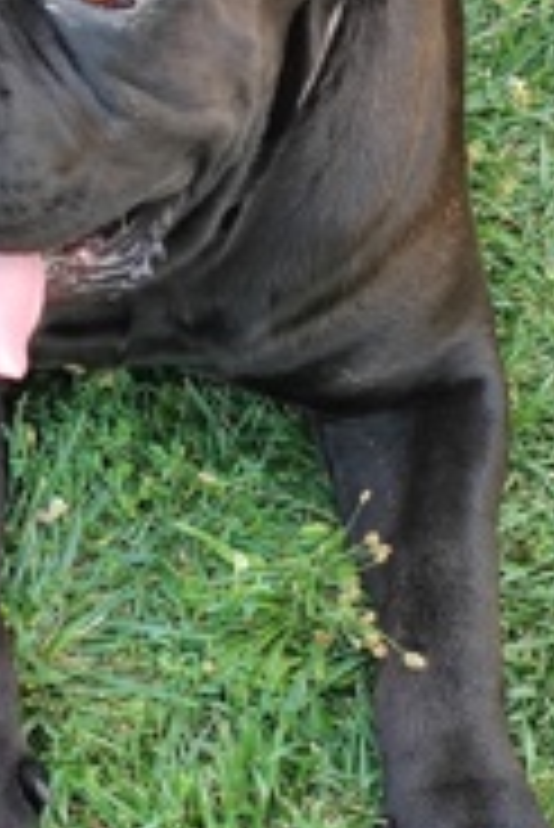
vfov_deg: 16.7
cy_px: 220
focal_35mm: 122
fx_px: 2811
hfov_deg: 11.2
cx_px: 72
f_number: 1.9
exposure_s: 1/100
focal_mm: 5.52
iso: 435
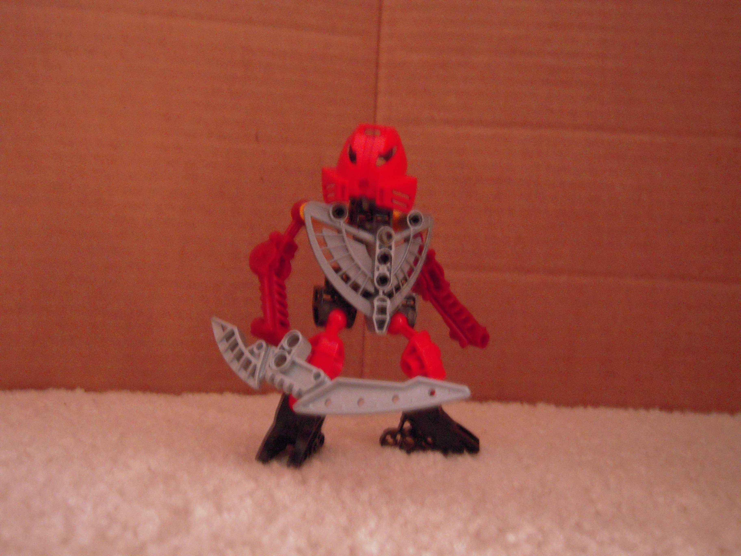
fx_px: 728
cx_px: 370
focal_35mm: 34
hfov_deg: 54.0
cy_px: 278
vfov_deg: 41.8
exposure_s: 1/2.5
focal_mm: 6
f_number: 2.9
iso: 800
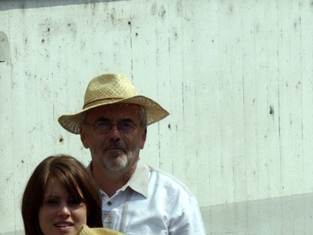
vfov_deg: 3.3
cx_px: 175
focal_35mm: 449
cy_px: 274
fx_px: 4060
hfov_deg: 4.4
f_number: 8
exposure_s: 1/1500
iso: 400
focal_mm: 68
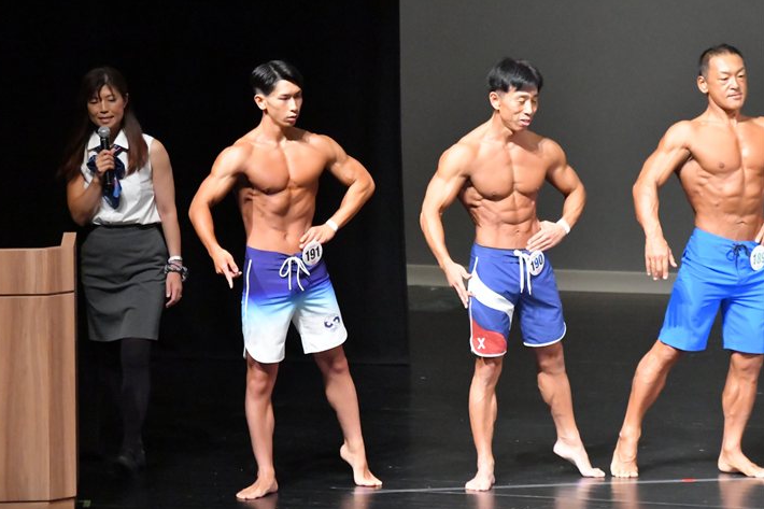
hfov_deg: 6.0
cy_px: 250
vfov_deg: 4.0
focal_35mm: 344
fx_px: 7298
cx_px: 350
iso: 16000
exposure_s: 1/400
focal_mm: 210
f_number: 5.6
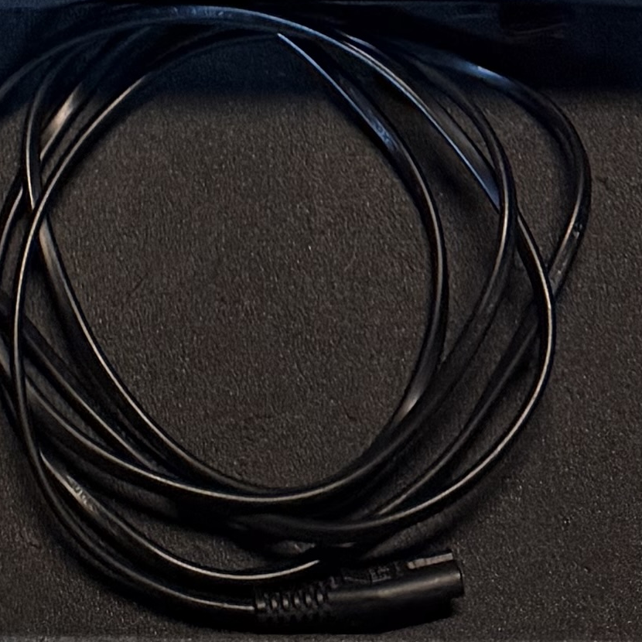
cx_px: 19
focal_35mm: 146
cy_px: -1203
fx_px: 3063
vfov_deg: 9.6
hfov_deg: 11.9
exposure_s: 1/60
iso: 400
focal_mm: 6.76
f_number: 1.78
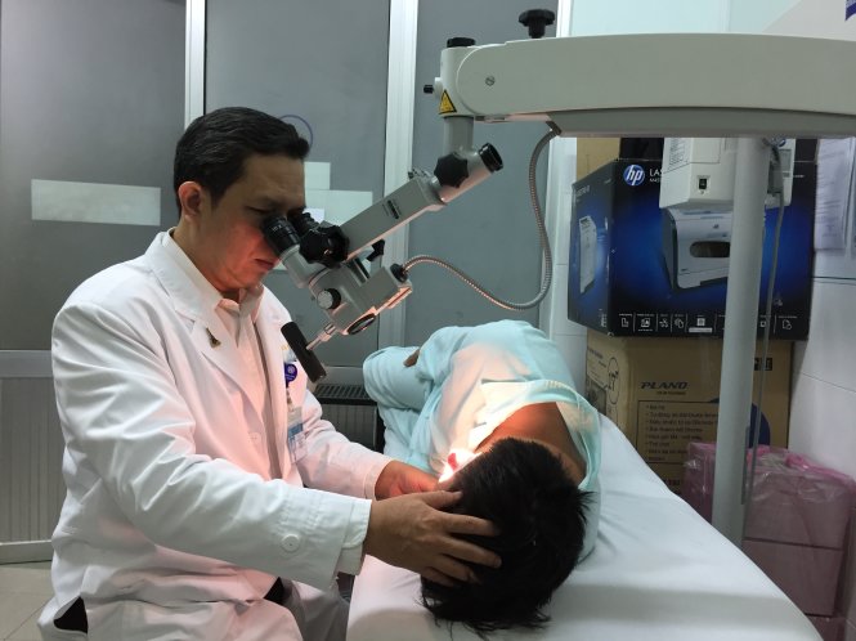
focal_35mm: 29
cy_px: 320
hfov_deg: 61.7
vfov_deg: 48.2
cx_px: 428
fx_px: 717
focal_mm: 4.15
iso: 125
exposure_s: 1/33
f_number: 2.2
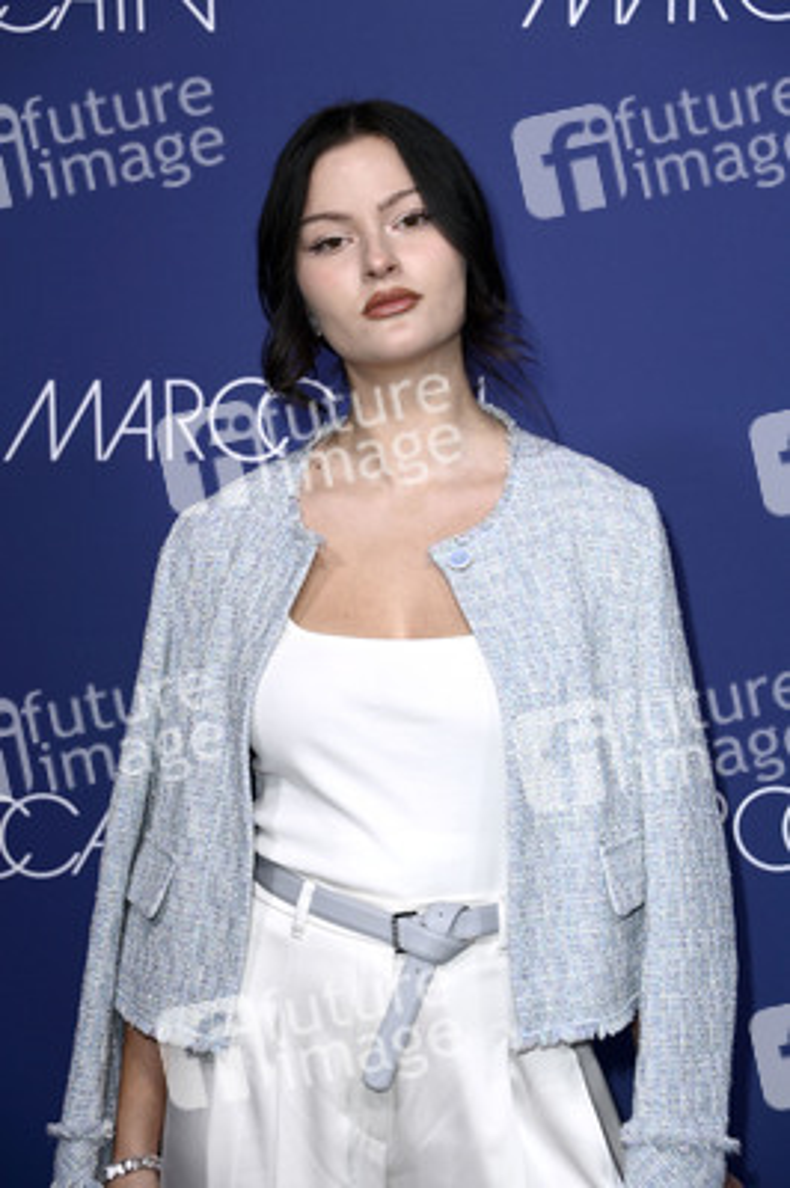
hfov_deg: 13.7
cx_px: 395
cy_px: 594
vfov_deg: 20.4
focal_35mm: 100
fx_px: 3297
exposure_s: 1/250
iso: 640
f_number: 5.6
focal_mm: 100
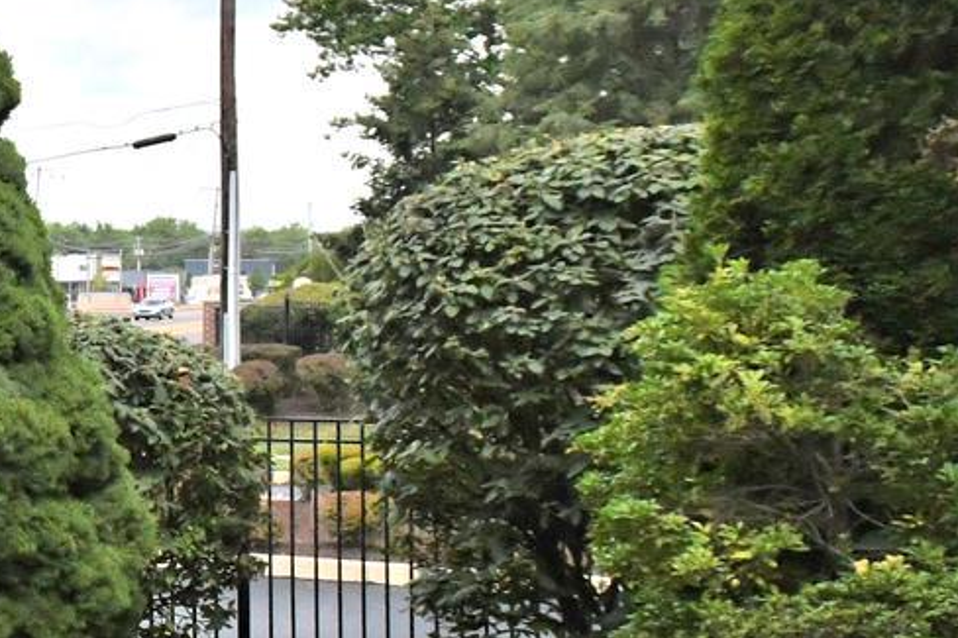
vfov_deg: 21.6
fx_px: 1676
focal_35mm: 63
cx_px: -673
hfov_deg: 22.3
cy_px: 317
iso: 2000
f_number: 5.6
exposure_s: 1/6400
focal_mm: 10
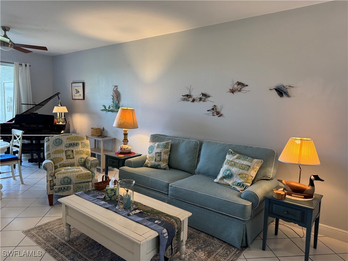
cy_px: 130
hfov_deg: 71.6
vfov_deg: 56.8
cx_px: 174
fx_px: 241
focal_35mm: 24
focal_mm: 6.76
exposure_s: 1/120
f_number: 1.78
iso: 160
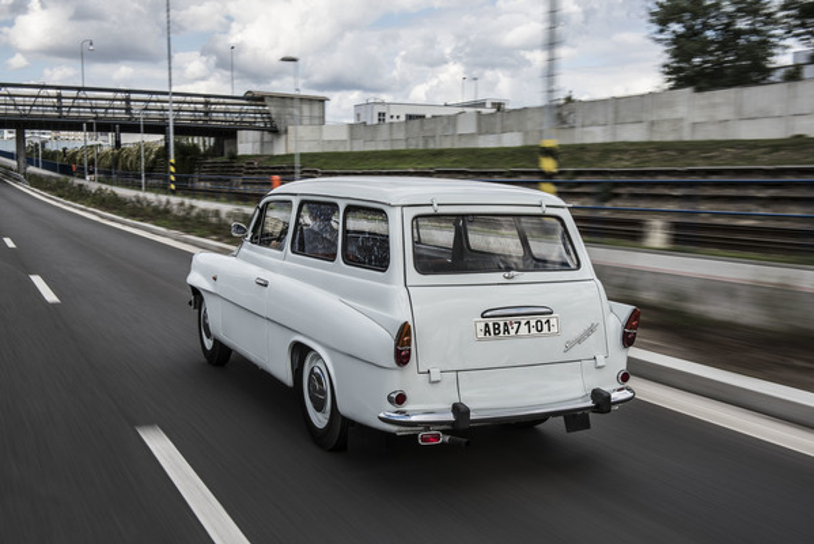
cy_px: 272
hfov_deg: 50.7
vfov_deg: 35.1
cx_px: 407
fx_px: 860
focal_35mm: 38
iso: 64
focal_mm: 38
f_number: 11
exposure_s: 1/30
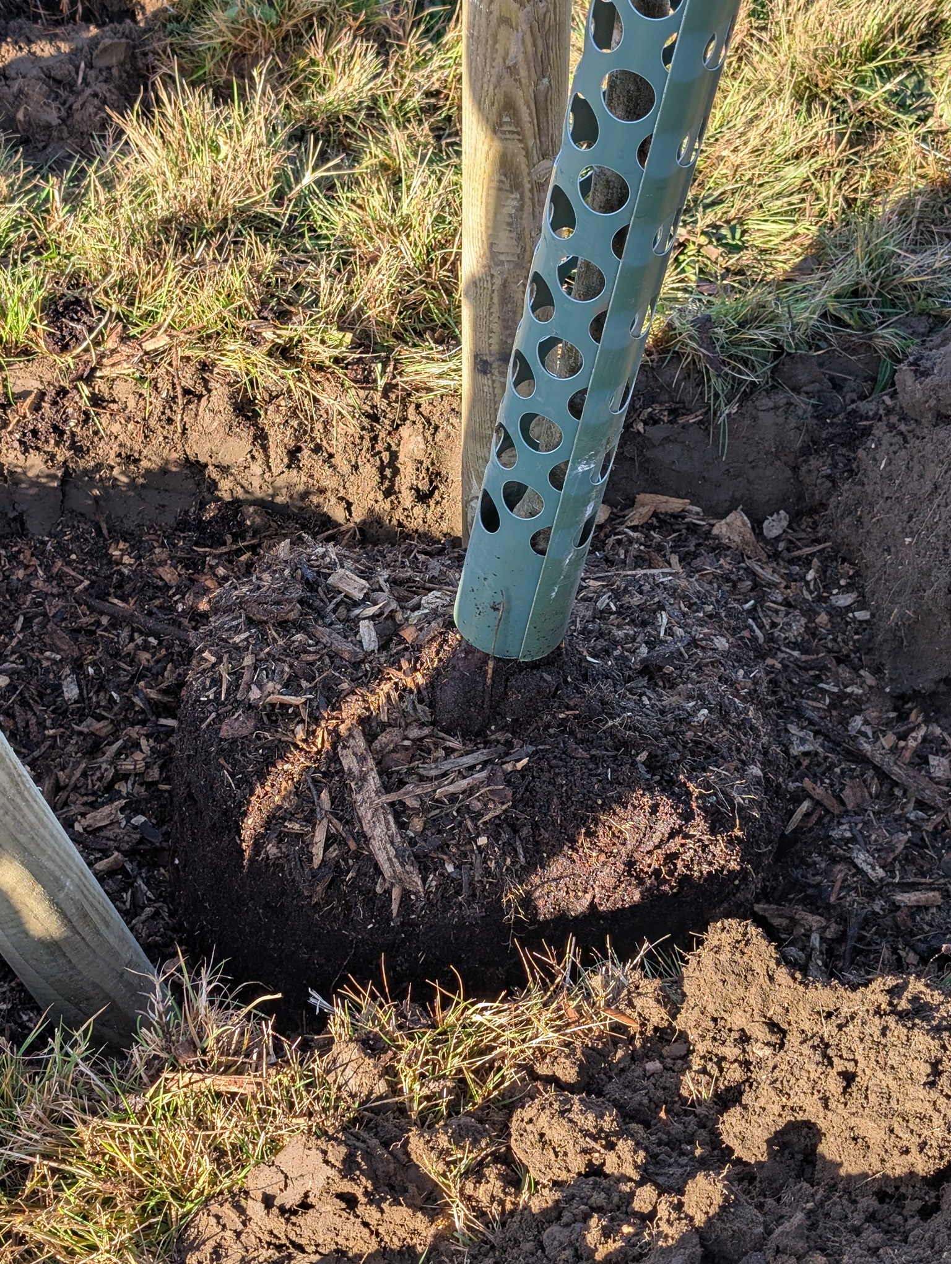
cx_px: 476
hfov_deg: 29.7
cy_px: 632
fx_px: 1790
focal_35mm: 49
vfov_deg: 38.9
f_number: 1.68
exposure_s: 1/225
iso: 19
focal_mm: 6.9
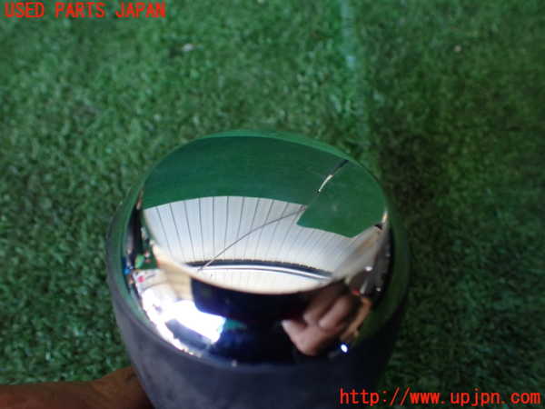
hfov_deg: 60.0
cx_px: 272
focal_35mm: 30
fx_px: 472
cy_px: 204
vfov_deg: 46.8
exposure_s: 1/125
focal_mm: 5.4
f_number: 2.3
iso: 400
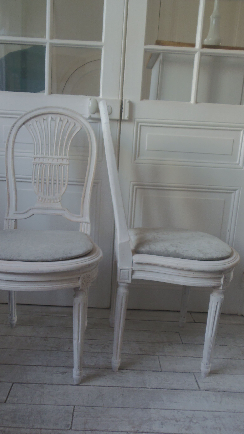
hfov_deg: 42.7
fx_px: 311
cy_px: 217
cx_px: 101
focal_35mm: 27
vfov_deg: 69.9
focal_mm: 4.3
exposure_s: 1/40
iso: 64
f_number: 2.9
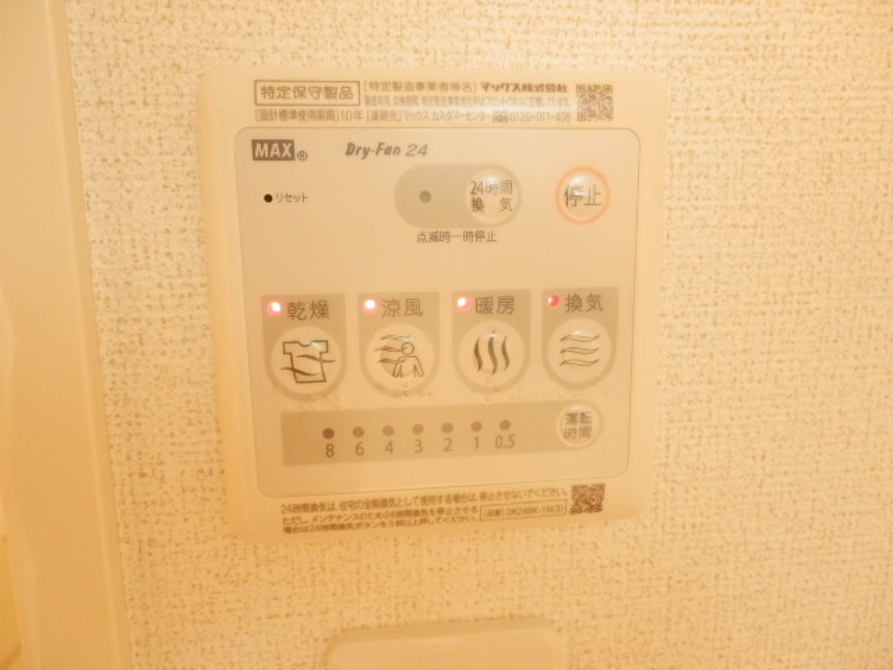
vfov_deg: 56.8
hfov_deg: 71.6
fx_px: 619
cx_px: 446
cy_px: 335
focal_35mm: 24
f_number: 3
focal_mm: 4.2
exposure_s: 1/30
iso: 640
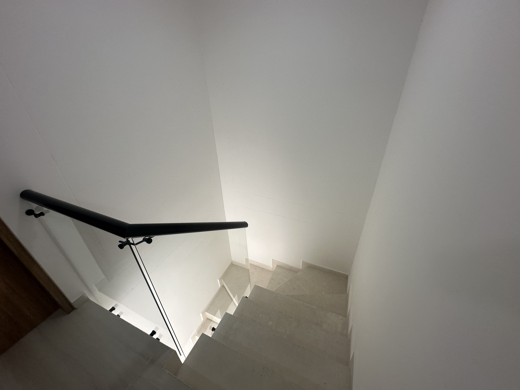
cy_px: 195
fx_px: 210
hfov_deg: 102.1
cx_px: 260
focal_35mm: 14
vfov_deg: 85.7
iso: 80
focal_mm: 2.22
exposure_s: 1/99
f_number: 2.2
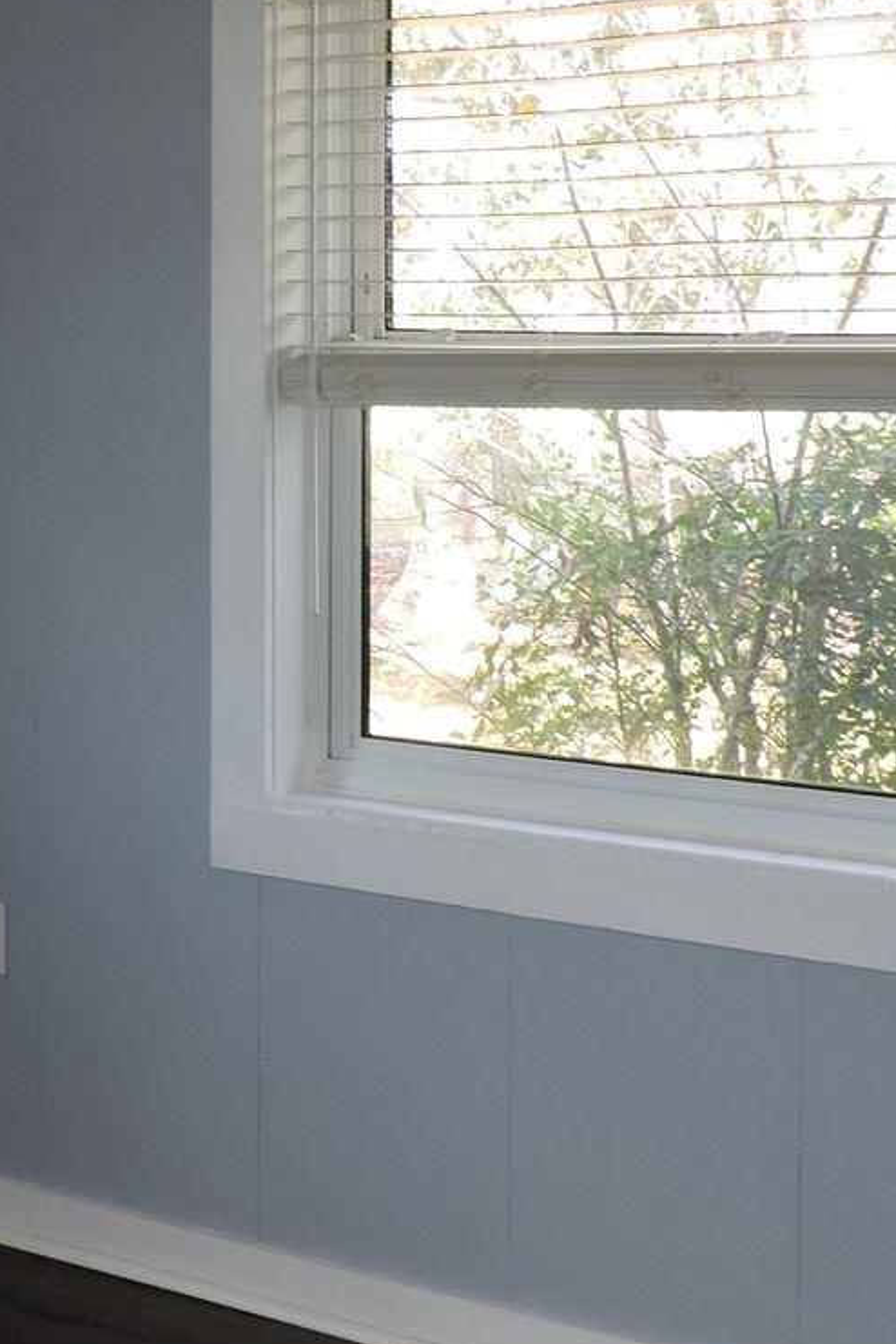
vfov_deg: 29.1
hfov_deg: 19.3
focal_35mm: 69
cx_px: 40
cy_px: 501
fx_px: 2576
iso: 100
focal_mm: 4.3
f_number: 3
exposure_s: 1/40
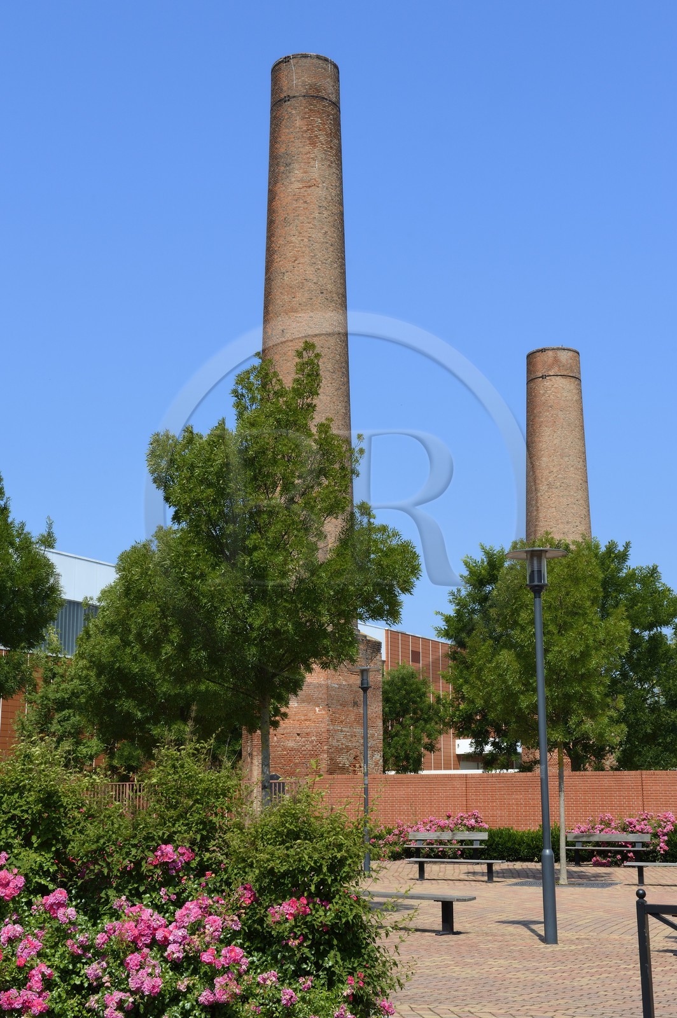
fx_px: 1413
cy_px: 509
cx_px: 338
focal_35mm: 50
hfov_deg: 26.9
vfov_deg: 39.6
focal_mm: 50
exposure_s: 1/250
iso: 200
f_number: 11
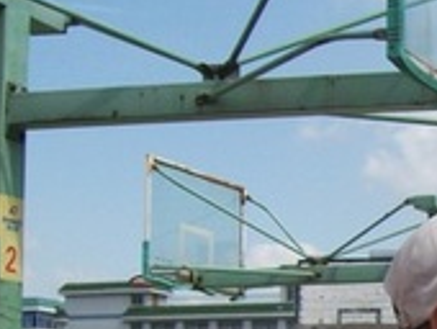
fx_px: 1606
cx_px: 689
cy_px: 442
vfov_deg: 11.4
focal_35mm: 127
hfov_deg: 14.3
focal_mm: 6
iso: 80
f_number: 4.8
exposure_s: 1/474
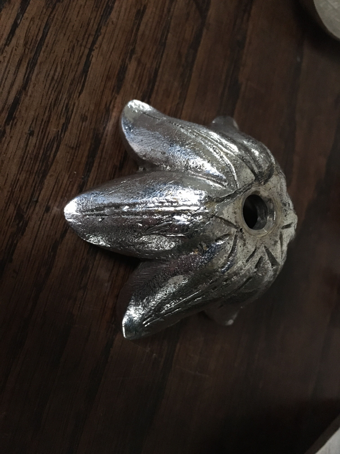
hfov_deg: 48.2
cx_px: 170
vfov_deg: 61.7
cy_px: 227
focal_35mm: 29
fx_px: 380
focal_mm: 4.15
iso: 320
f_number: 2.2
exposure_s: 1/17
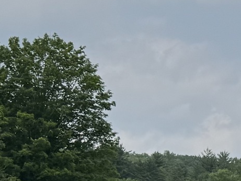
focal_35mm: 160
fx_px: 1114
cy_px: 168
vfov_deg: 9.2
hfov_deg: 11.1
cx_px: 501
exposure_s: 1/7937
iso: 80
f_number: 1.78
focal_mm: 6.76
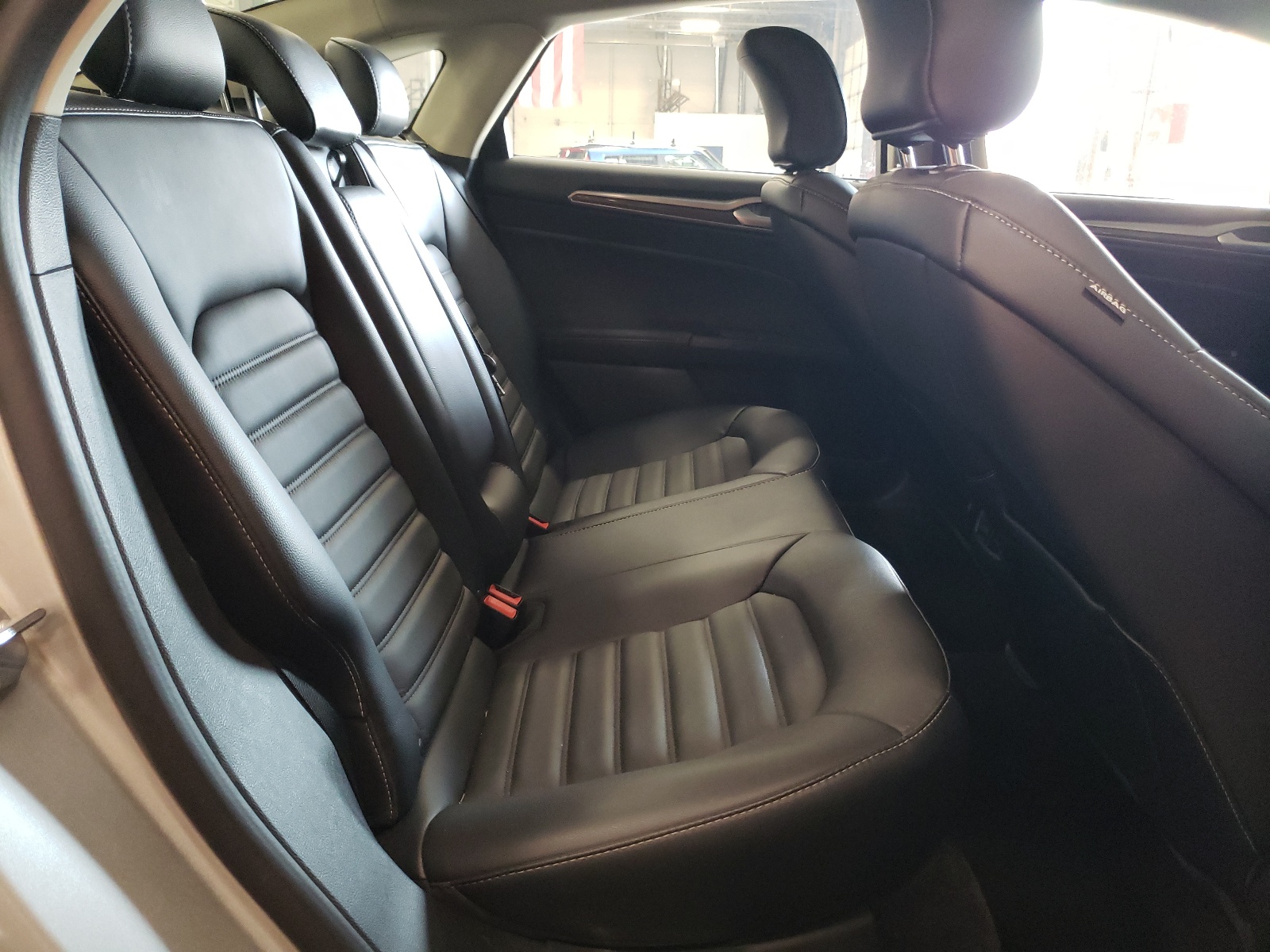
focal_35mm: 26
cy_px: 476
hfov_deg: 67.3
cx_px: 635
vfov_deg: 53.1
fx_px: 954
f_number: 1.5
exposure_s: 1/40
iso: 309
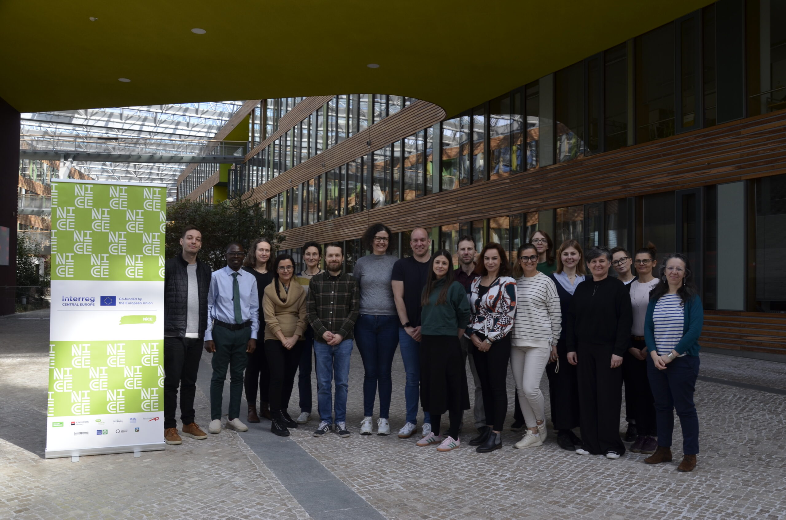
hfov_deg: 59.6
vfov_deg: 41.5
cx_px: 393
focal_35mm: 32
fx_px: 686
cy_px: 260
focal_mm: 21
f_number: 6.3
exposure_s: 1/160
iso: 200
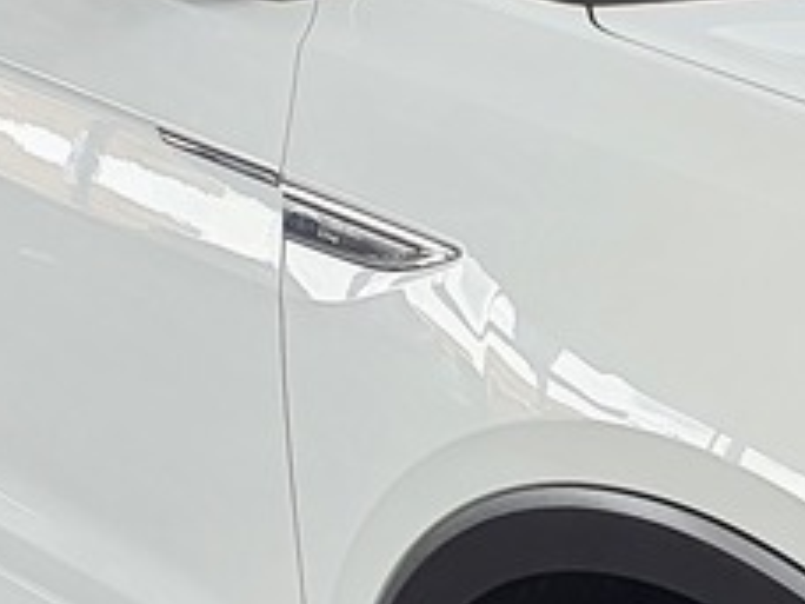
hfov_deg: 16.5
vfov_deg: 12.7
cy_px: 325
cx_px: 770
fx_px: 2721
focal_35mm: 117
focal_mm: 4.32
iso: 50
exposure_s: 1/133
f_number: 2.4
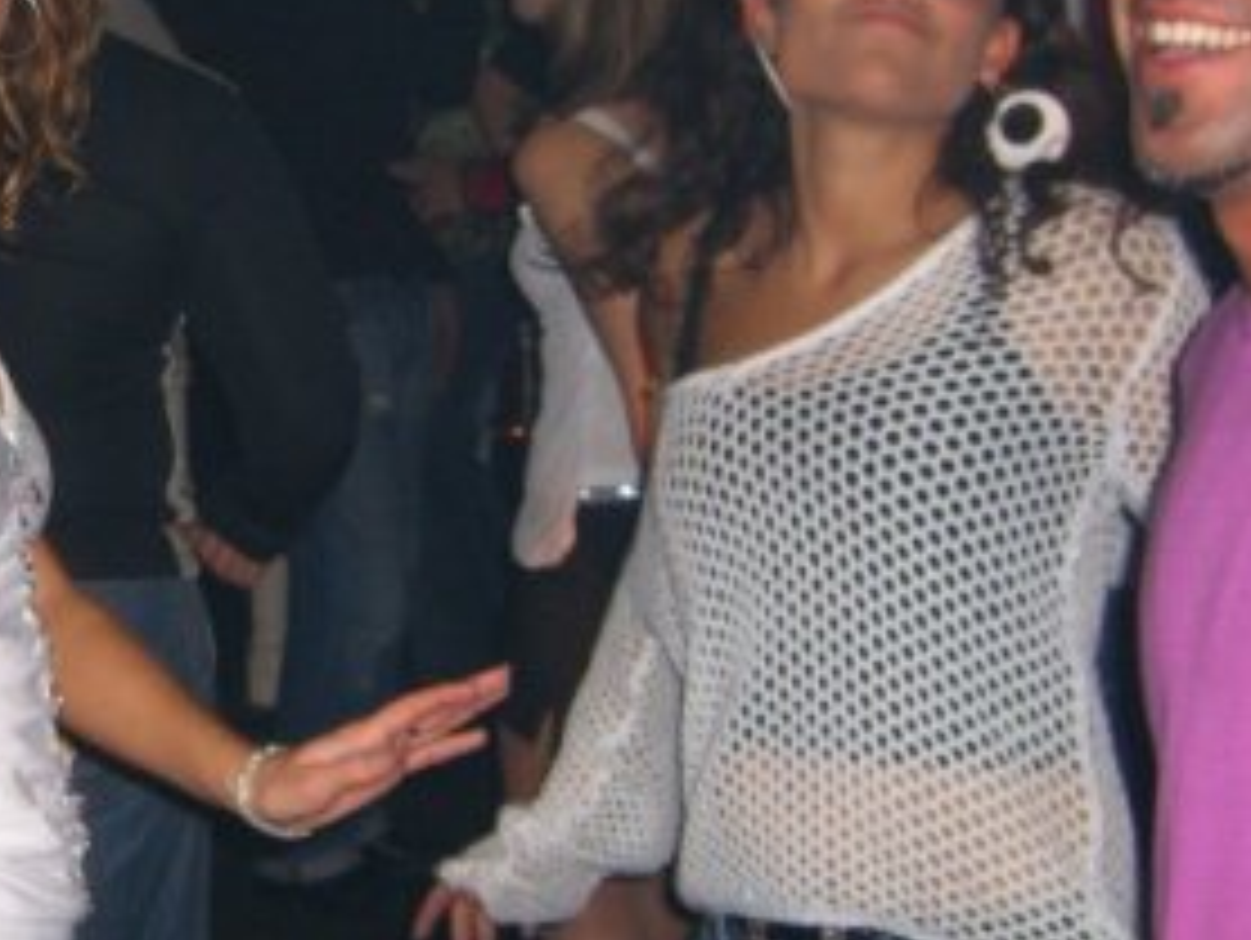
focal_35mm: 82
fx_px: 2966
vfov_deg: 18.0
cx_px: 198
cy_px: 378
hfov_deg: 23.4
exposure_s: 1/60
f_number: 2.8
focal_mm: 7.9
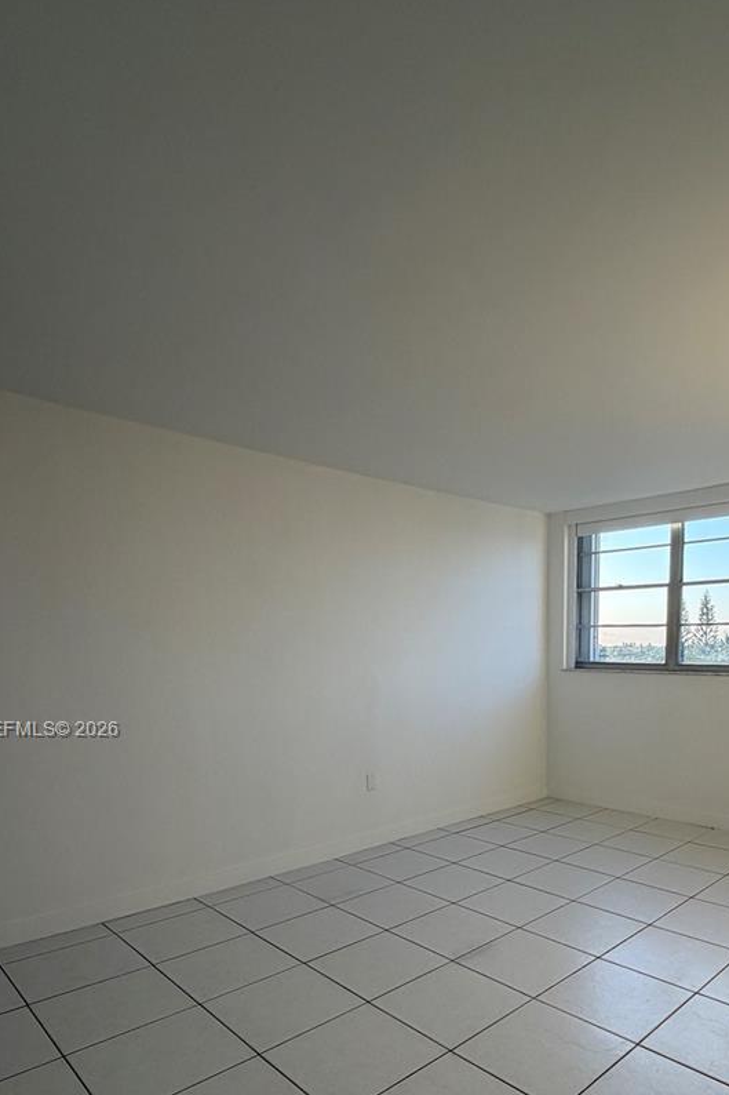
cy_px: 731
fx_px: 668
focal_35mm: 22
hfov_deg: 56.0
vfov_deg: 76.1
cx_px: 484
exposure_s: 1/143
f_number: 2.2
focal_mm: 2.22
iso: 64
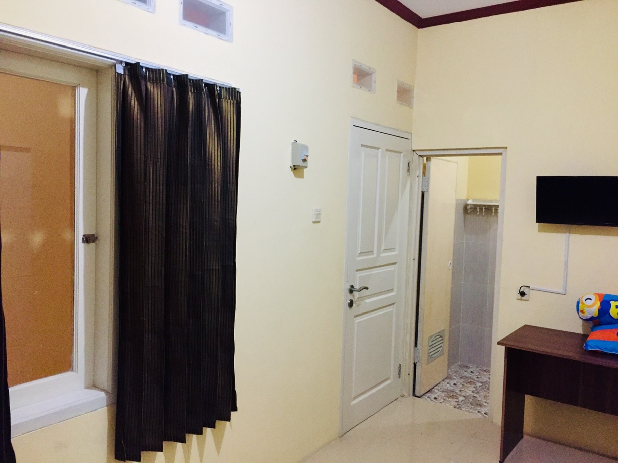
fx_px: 518
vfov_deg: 48.2
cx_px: 309
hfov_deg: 61.7
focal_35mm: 29
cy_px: 232
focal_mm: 4.15
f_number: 2.2
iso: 250
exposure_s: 1/25
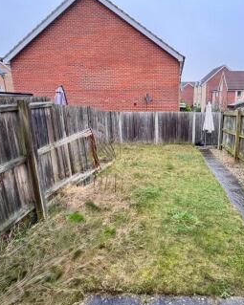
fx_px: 226
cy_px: 152
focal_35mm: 25
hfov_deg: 55.4
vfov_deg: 68.1
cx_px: 165
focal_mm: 2.22
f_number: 2.2
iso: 200
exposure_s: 1/100
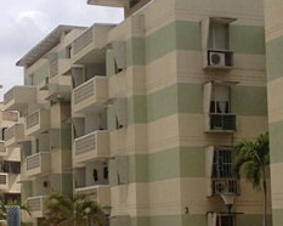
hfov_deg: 20.1
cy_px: 173
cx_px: 50
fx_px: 787
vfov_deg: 16.3
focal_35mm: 94
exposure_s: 1/2513
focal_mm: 4.28
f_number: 2.4
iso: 50
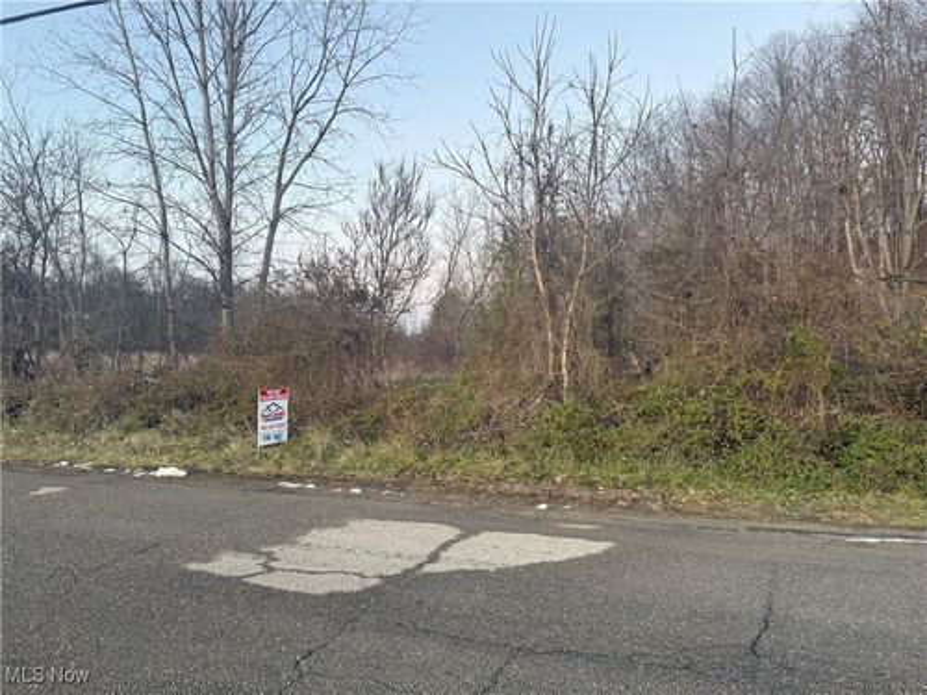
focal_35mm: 24
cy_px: 348
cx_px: 464
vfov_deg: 56.8
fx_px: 643
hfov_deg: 71.6
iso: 125
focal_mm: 6.76
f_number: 1.78
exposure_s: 1/121
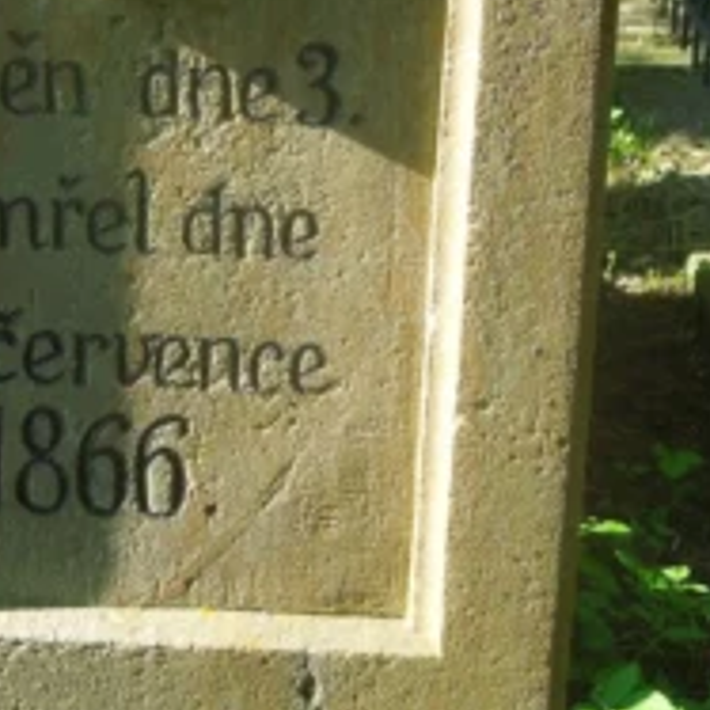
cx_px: 165
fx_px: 2785
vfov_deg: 14.5
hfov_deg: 14.5
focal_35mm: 120
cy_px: 182
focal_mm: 9.8
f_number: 4.2
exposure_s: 1/500
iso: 400
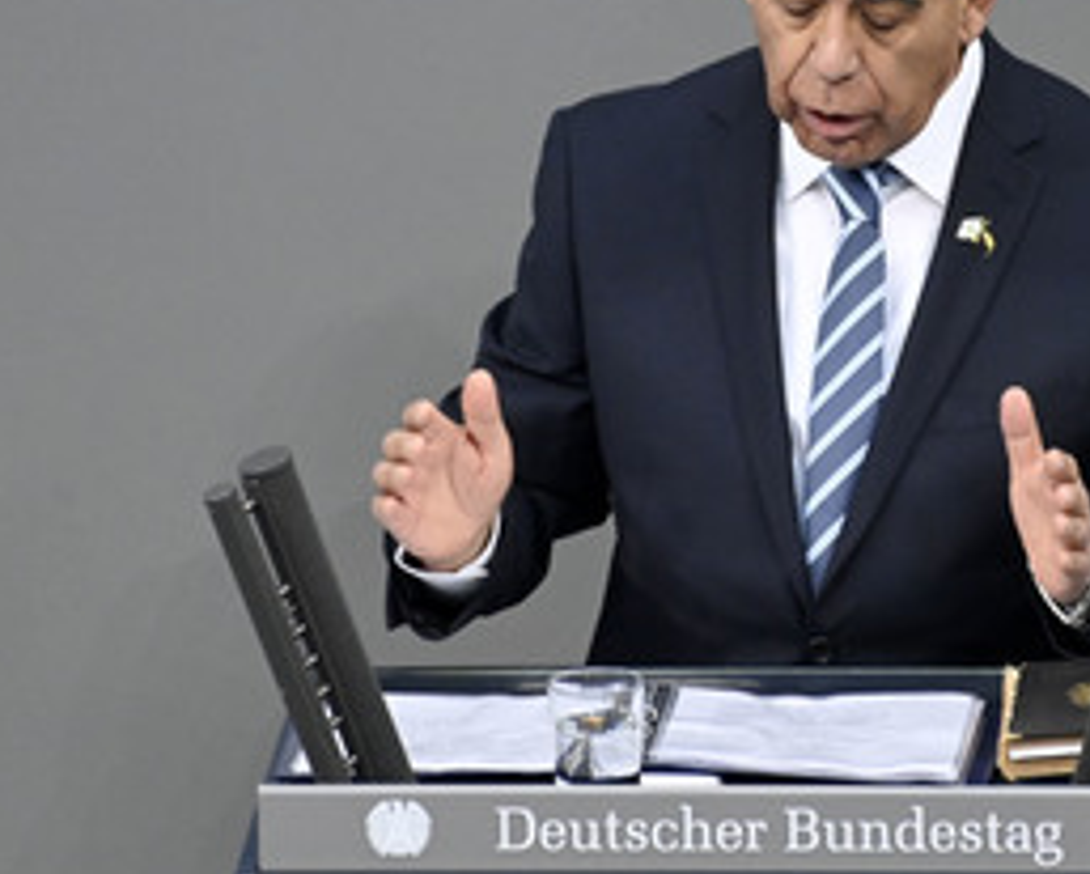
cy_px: 335
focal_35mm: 822
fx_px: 26538
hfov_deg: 2.4
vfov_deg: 1.9
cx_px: 766
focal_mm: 500
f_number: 5.6
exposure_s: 1/200
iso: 8000
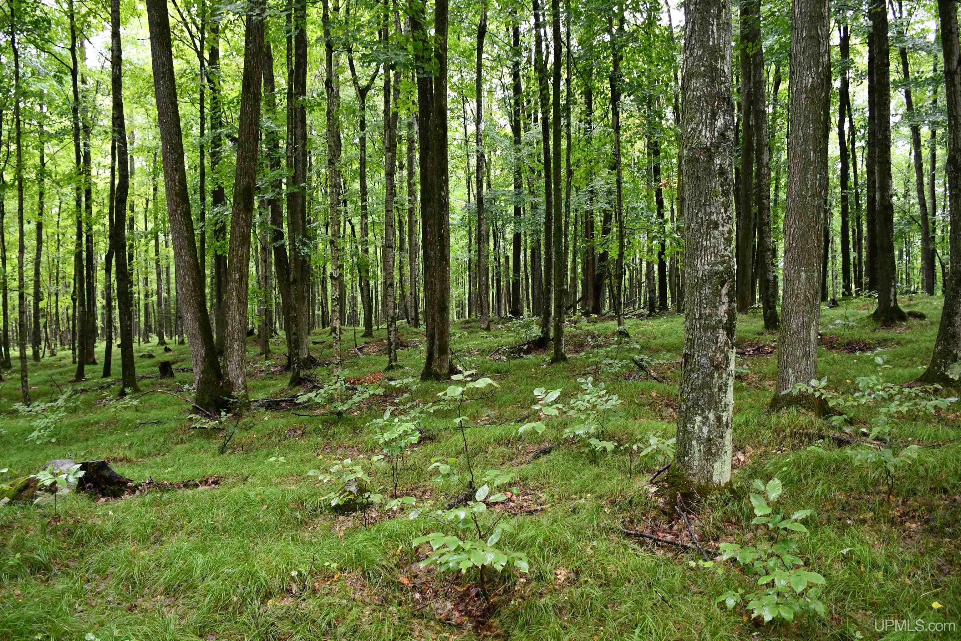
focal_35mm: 27
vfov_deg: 47.9
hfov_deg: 67.4
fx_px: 721
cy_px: 320
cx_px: 480
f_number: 3.5
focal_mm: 18
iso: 1000
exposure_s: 1/125
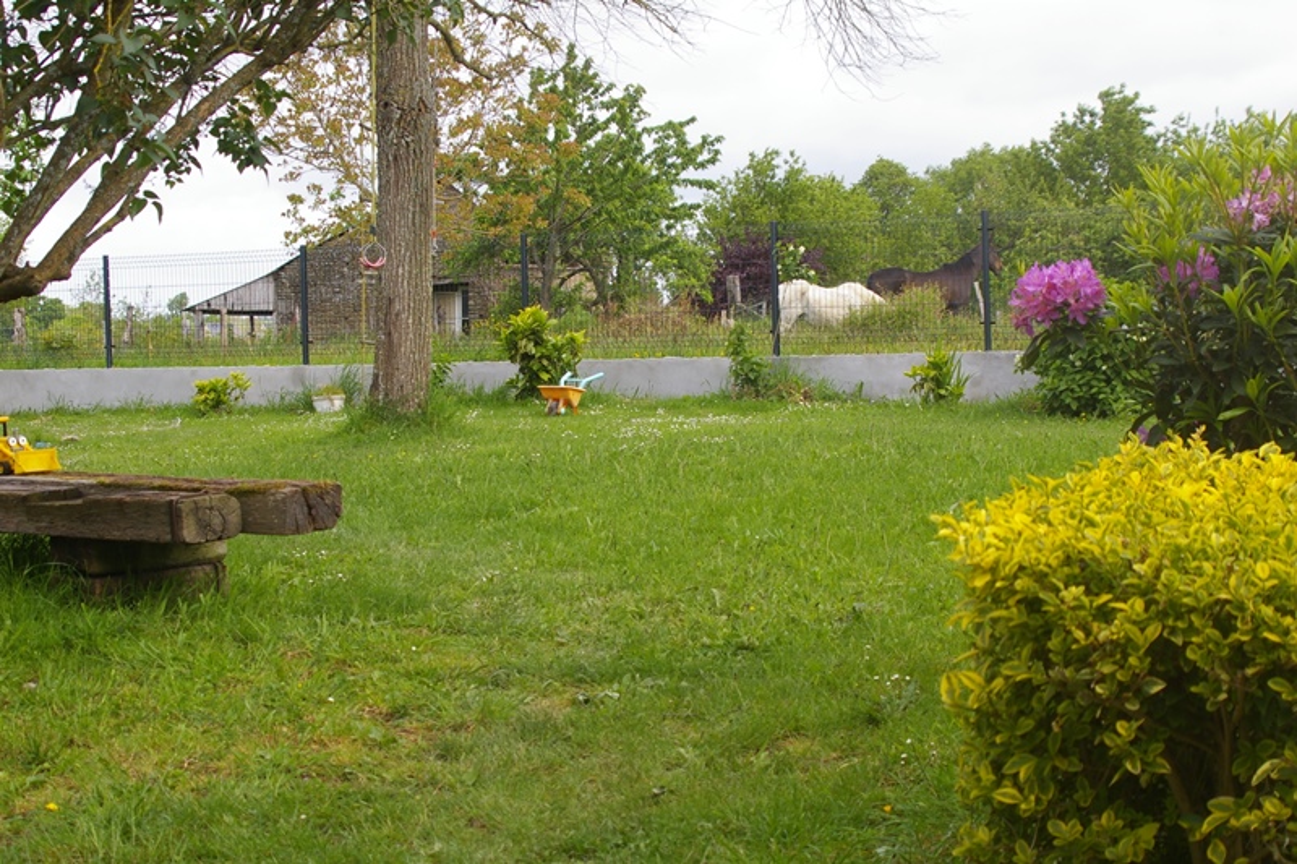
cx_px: 648
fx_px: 2323
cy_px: 432
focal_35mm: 64
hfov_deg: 31.2
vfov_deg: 21.1
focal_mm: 43
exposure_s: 1/250
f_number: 8
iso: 200
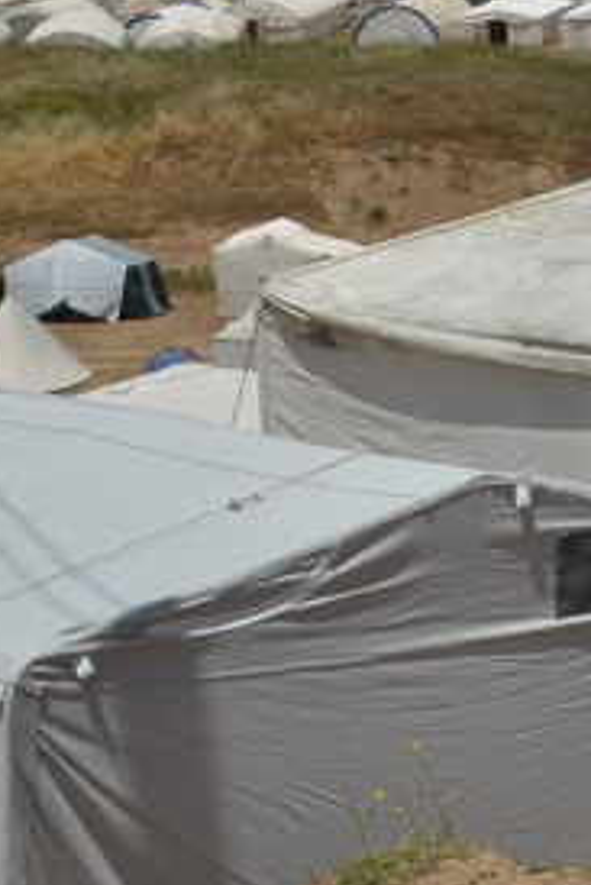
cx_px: 1095
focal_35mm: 135
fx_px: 3320
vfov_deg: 15.0
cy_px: 124
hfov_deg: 9.6
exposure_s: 1/320
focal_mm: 26
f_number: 9
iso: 100
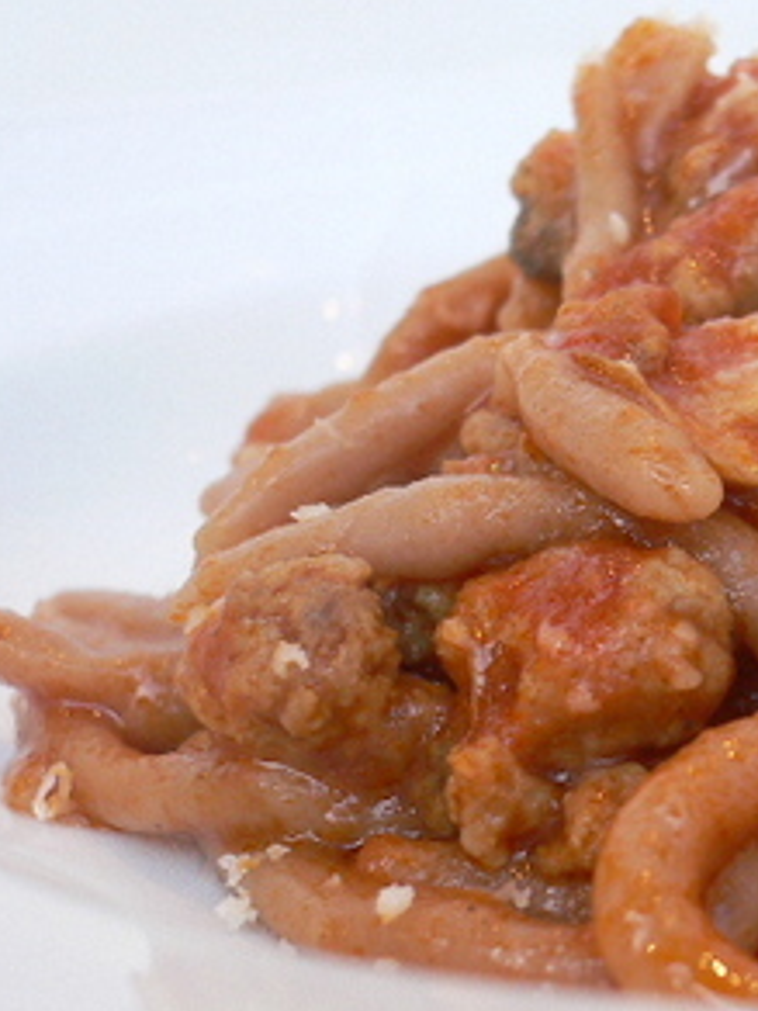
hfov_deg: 23.6
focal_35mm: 60
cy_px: 563
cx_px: 710
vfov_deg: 32.2
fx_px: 1752
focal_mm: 5.8
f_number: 2.8
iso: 100
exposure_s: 1/25
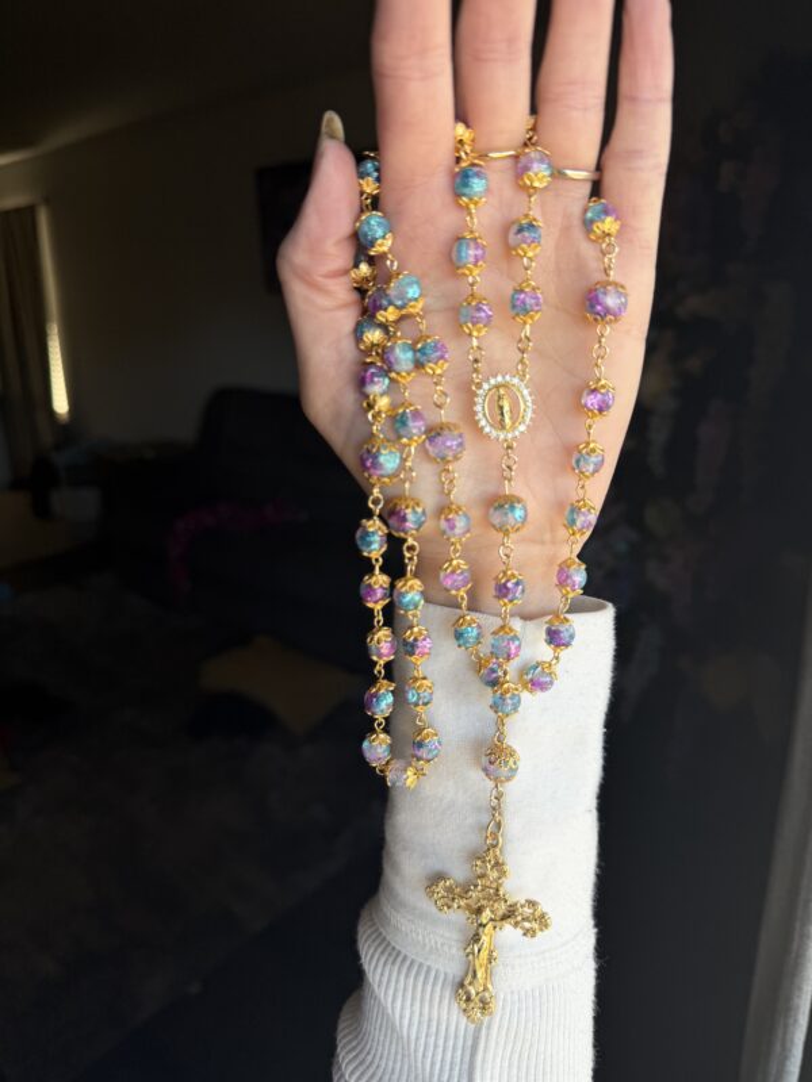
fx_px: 751
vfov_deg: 71.6
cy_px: 541
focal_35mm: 24
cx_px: 406
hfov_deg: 56.8
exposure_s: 1/200
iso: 64
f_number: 1.78
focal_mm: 6.76
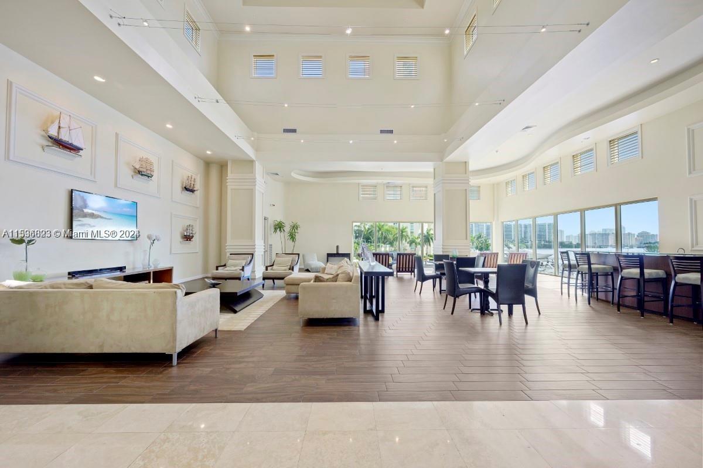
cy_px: 234
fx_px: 273
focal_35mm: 14
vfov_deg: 81.2
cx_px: 352
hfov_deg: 104.3
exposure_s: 1/13
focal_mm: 14
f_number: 9
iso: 160
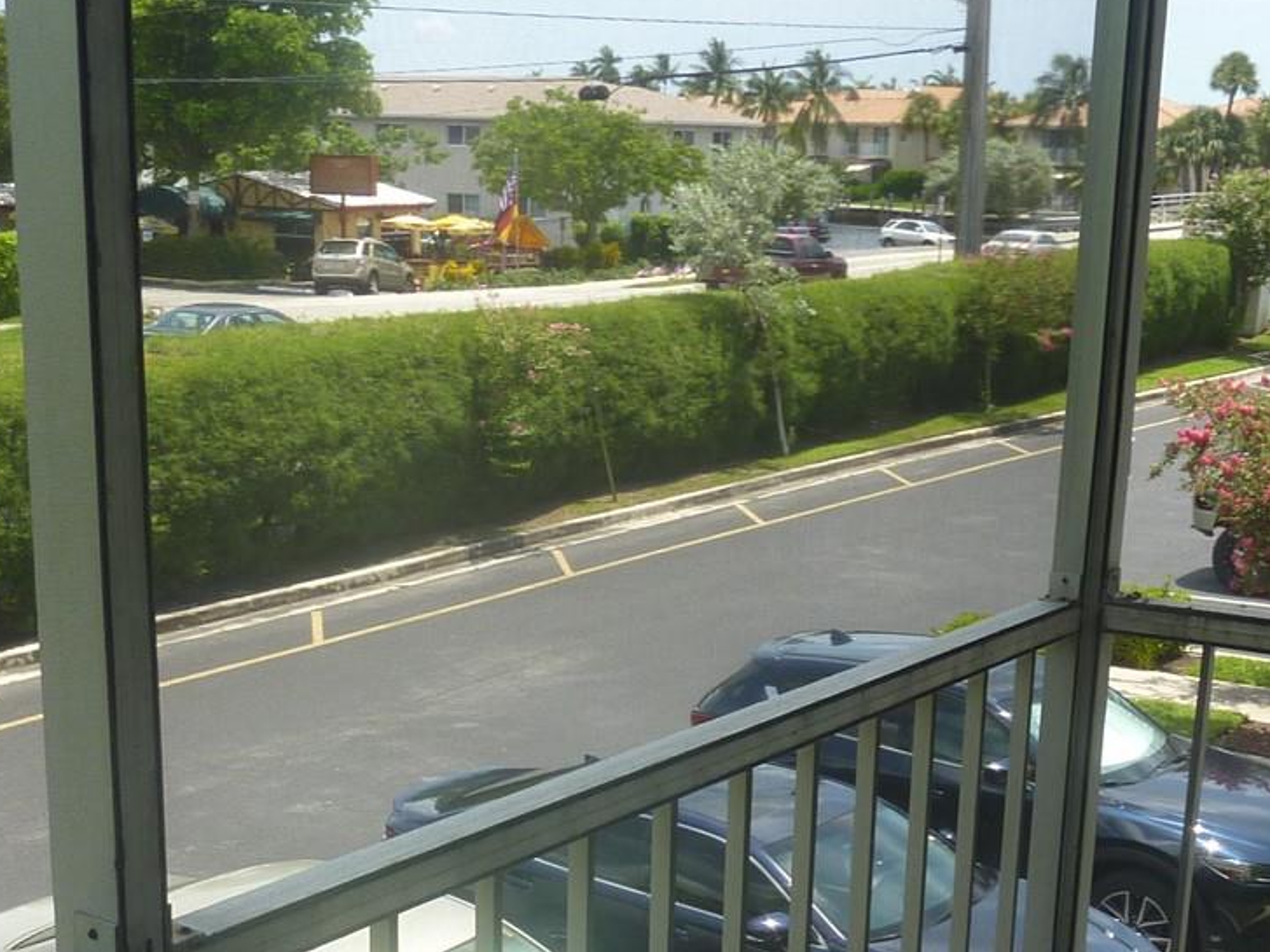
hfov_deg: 34.9
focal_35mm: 55
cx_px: 646
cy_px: 756
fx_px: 2018
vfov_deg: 26.1
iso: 80
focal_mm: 4.1
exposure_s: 1/250
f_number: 4
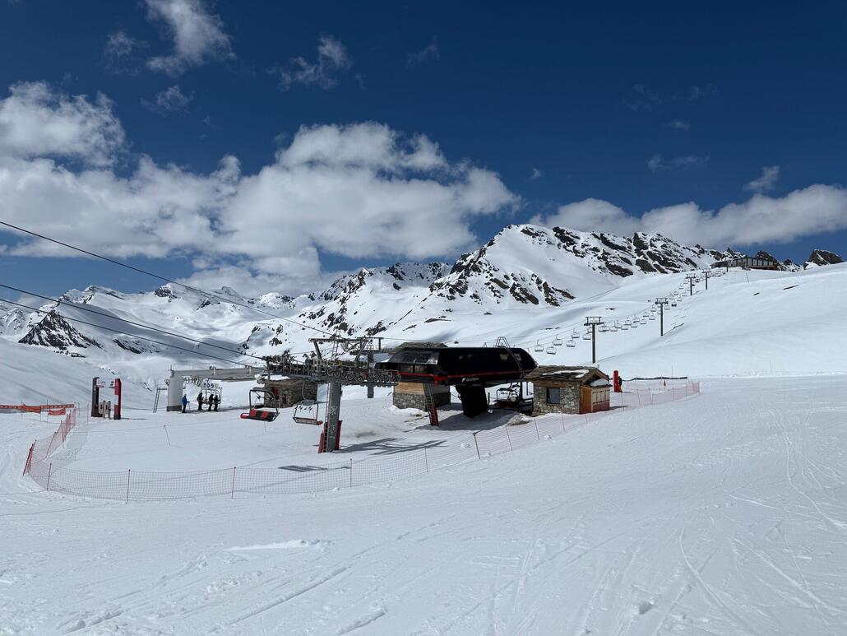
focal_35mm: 24
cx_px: 424
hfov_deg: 71.6
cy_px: 318
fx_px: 587
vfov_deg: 56.8
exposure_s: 1/32258
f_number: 1.78
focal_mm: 6.76
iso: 64
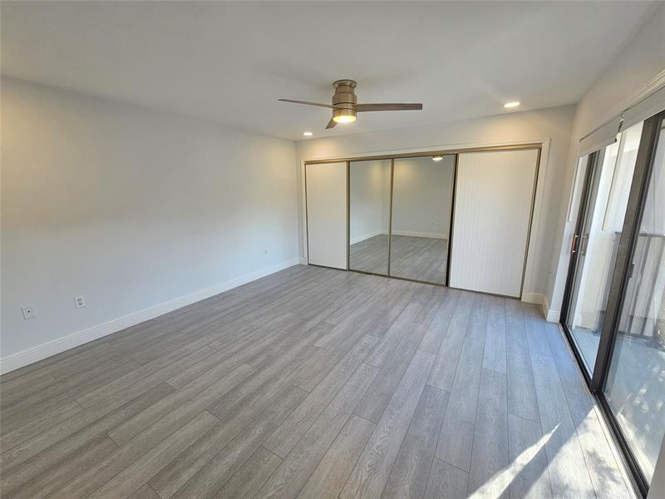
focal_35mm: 13
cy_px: 250
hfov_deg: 106.2
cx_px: 332
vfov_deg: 89.9
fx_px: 250
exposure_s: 1/120
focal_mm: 2.2
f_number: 2.2
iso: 80
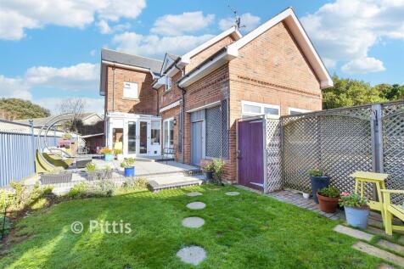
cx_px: 202
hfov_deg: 100.4
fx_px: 168
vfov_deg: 77.3
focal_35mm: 15
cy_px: 134
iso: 160
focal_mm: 10
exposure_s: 1/100
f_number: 8
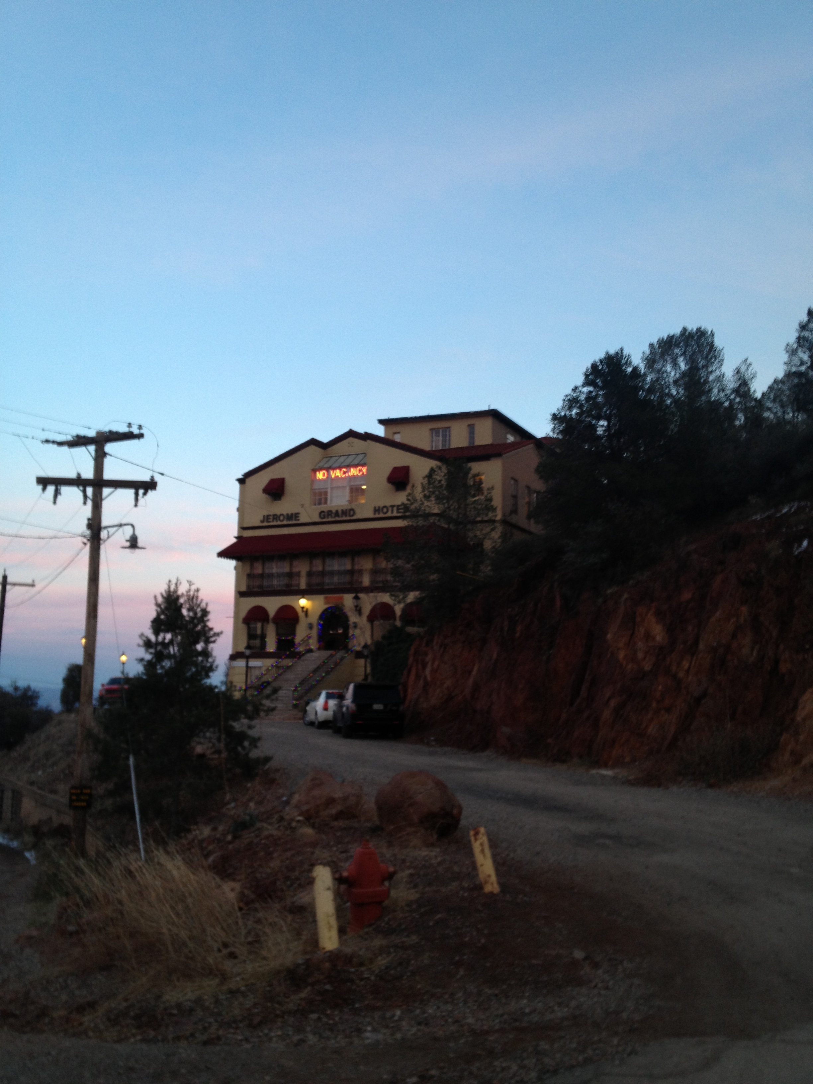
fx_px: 1096
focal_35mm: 35
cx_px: 406
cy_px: 542
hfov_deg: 40.7
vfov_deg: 52.6
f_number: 2.4
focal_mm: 4.28
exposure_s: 1/20
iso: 50
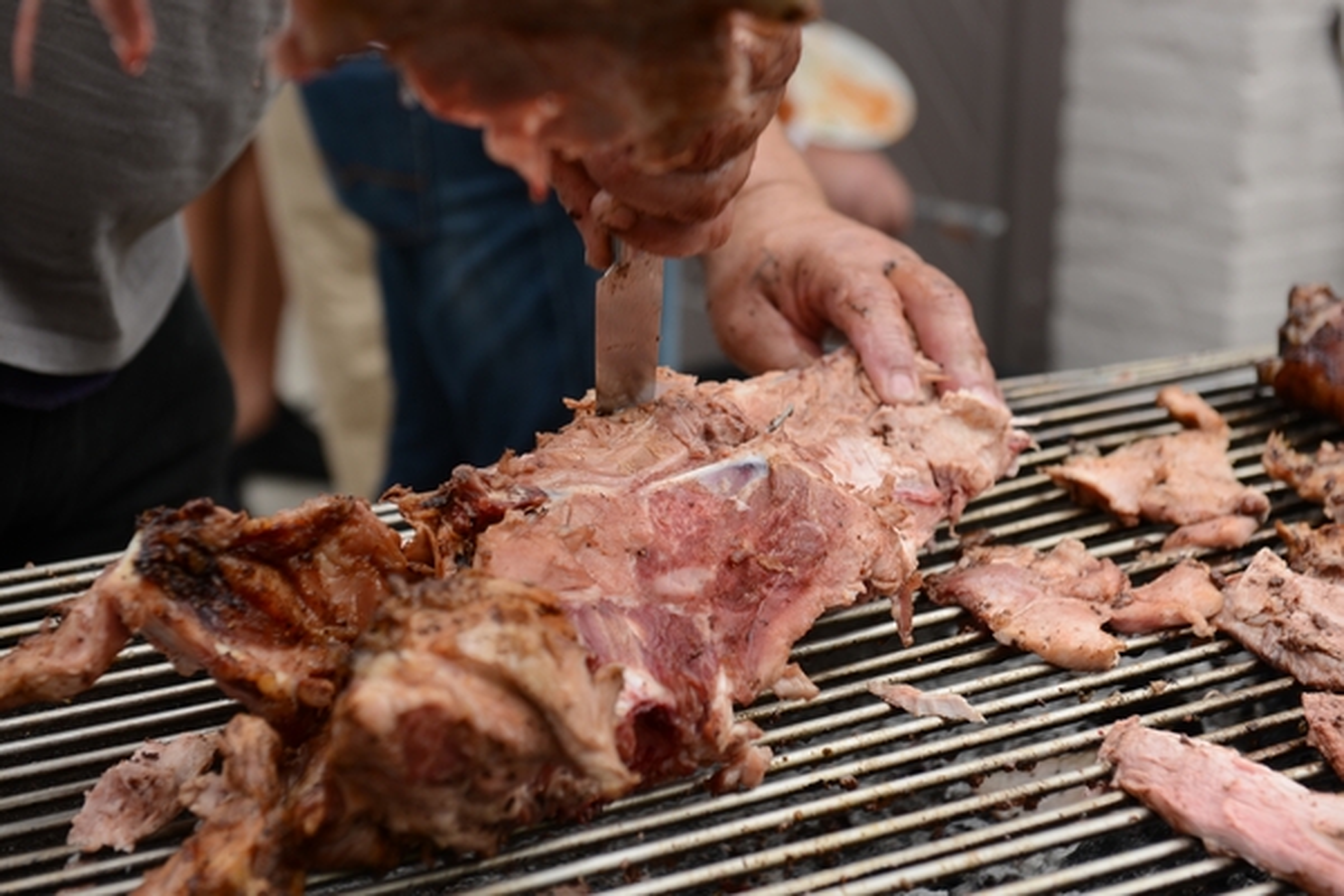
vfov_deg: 19.5
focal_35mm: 70
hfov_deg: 28.8
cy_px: 448
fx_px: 2613
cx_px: 672
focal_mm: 70
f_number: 5
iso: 200
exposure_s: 1/125
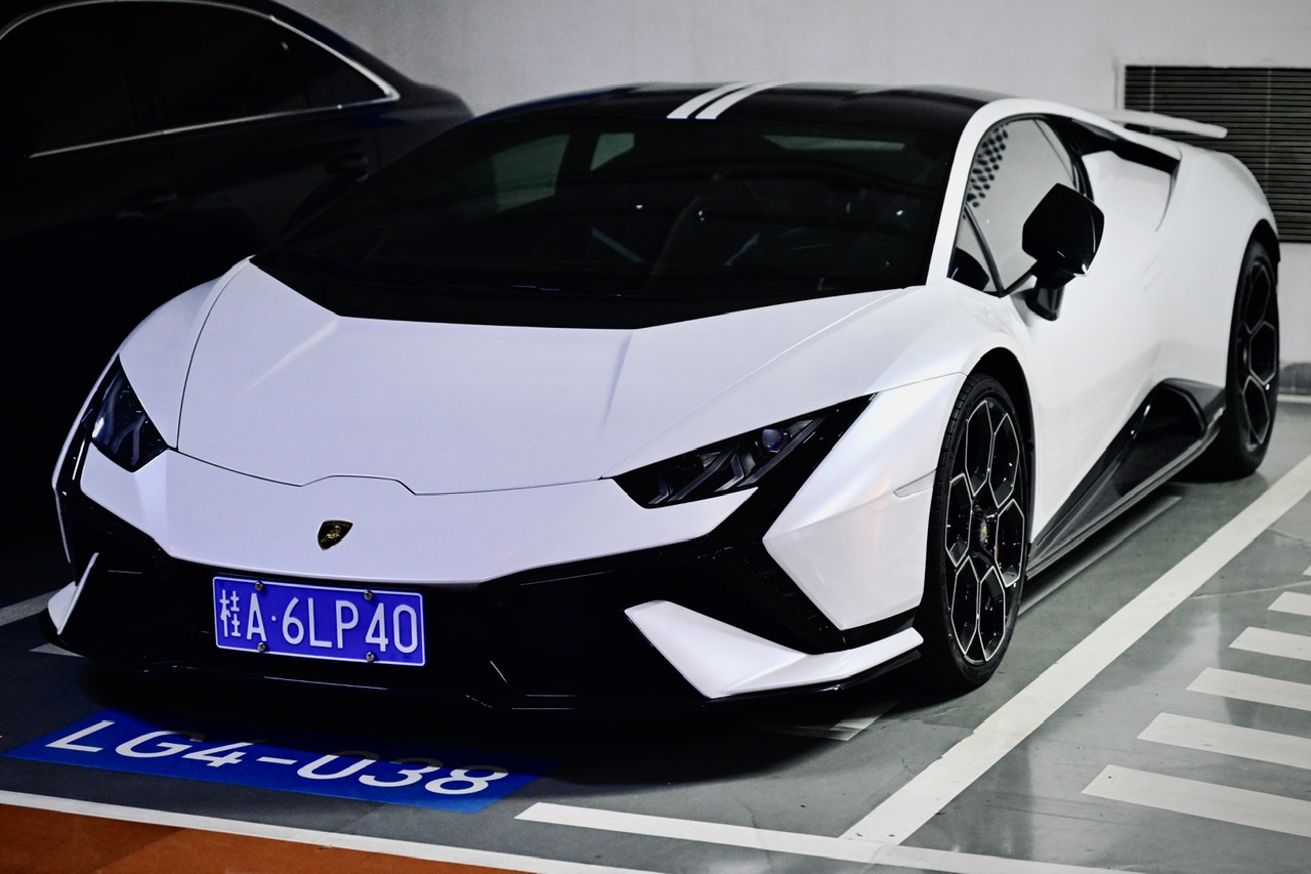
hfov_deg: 28.8
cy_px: 437
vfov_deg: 19.5
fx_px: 2549
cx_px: 656
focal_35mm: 70
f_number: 2.8
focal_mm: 70
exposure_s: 1/50
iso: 4000
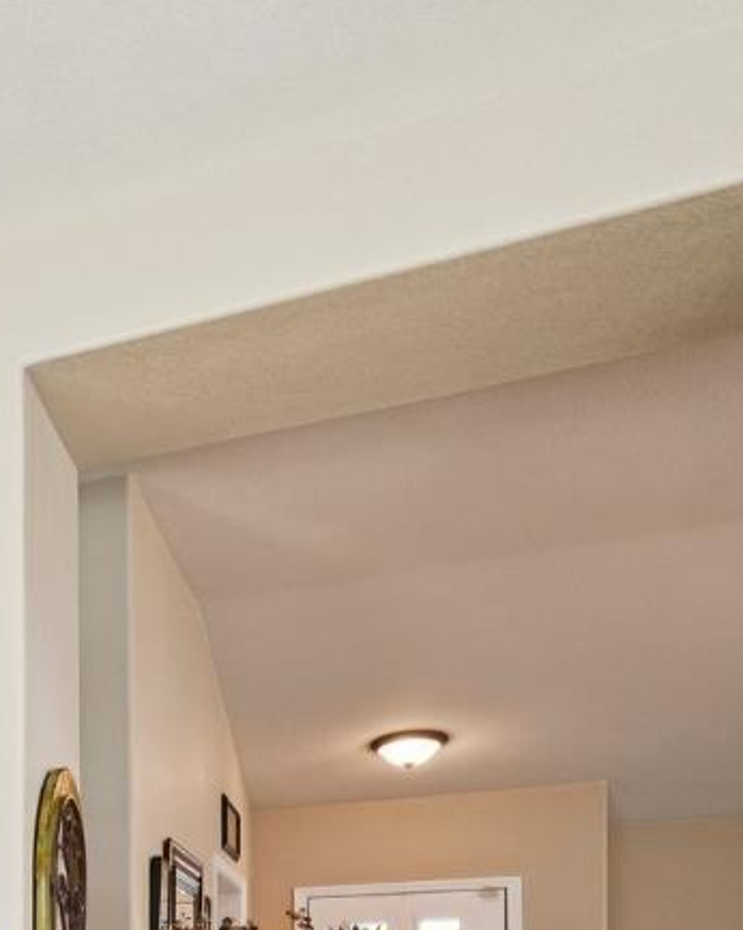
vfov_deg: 31.8
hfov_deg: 18.9
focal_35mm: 52
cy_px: 1028
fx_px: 1430
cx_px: -722
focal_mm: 16
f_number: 8
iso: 400
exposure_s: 1/13
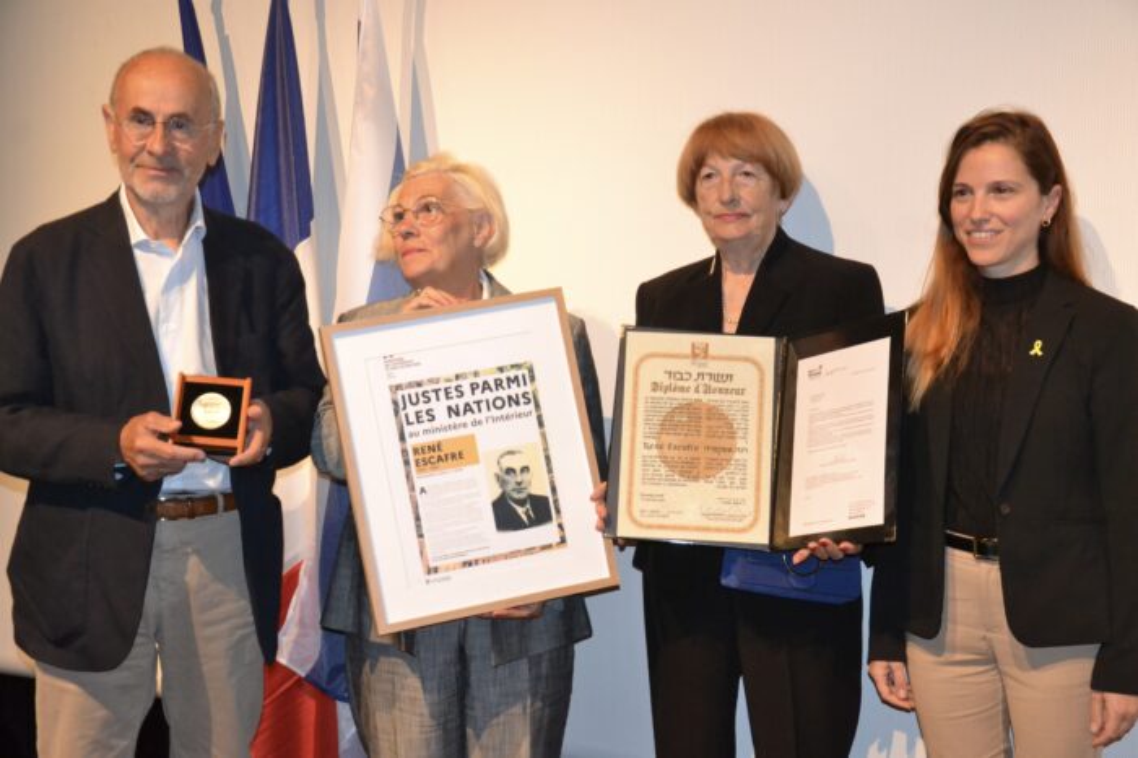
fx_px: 1801
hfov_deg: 35.1
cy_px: 379
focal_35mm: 57
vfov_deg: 23.8
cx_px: 569
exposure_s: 1/60
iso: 3200
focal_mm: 38
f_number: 4.5
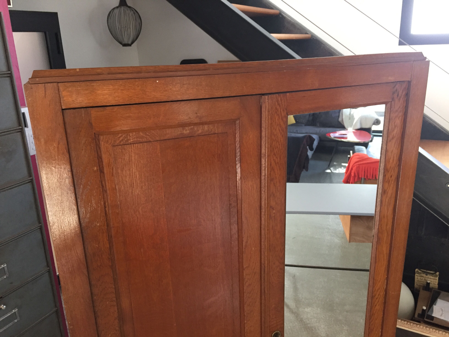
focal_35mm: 29
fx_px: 376
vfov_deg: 48.2
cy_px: 168
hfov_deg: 61.7
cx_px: 224
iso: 200
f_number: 2.2
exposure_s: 1/33
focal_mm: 4.15
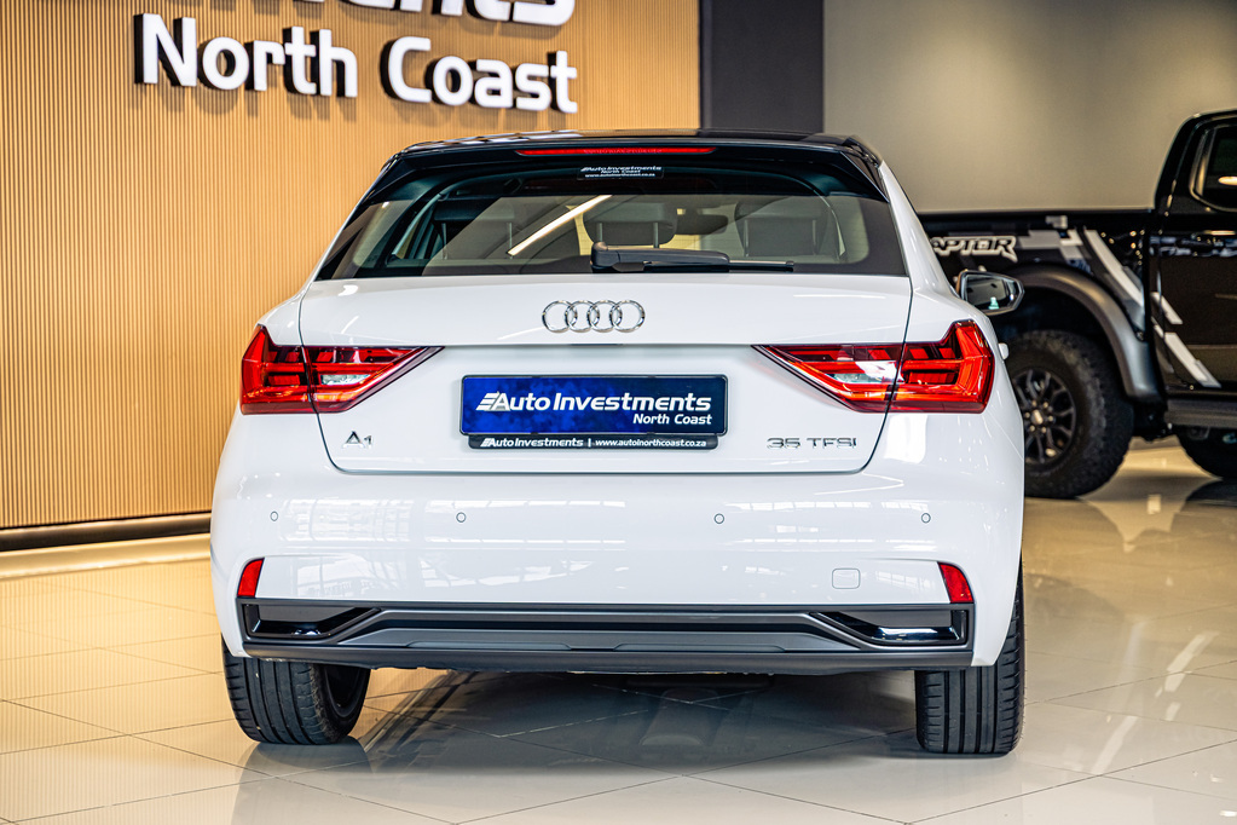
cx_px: 618
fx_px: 2165
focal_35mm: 63
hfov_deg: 31.9
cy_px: 412
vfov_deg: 21.6
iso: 400
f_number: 2.8
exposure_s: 1/200
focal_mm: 63
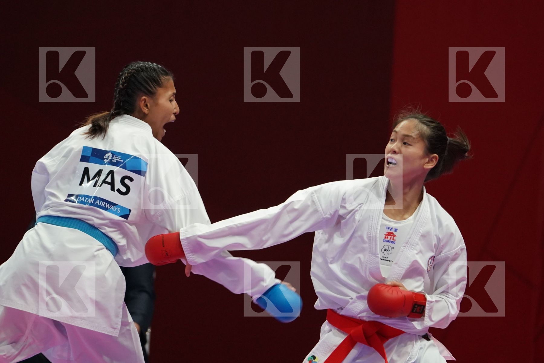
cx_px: 272
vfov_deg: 3.3
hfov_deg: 4.9
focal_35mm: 420
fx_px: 6346
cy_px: 182
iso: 3200
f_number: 4
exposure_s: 1/1000
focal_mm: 280
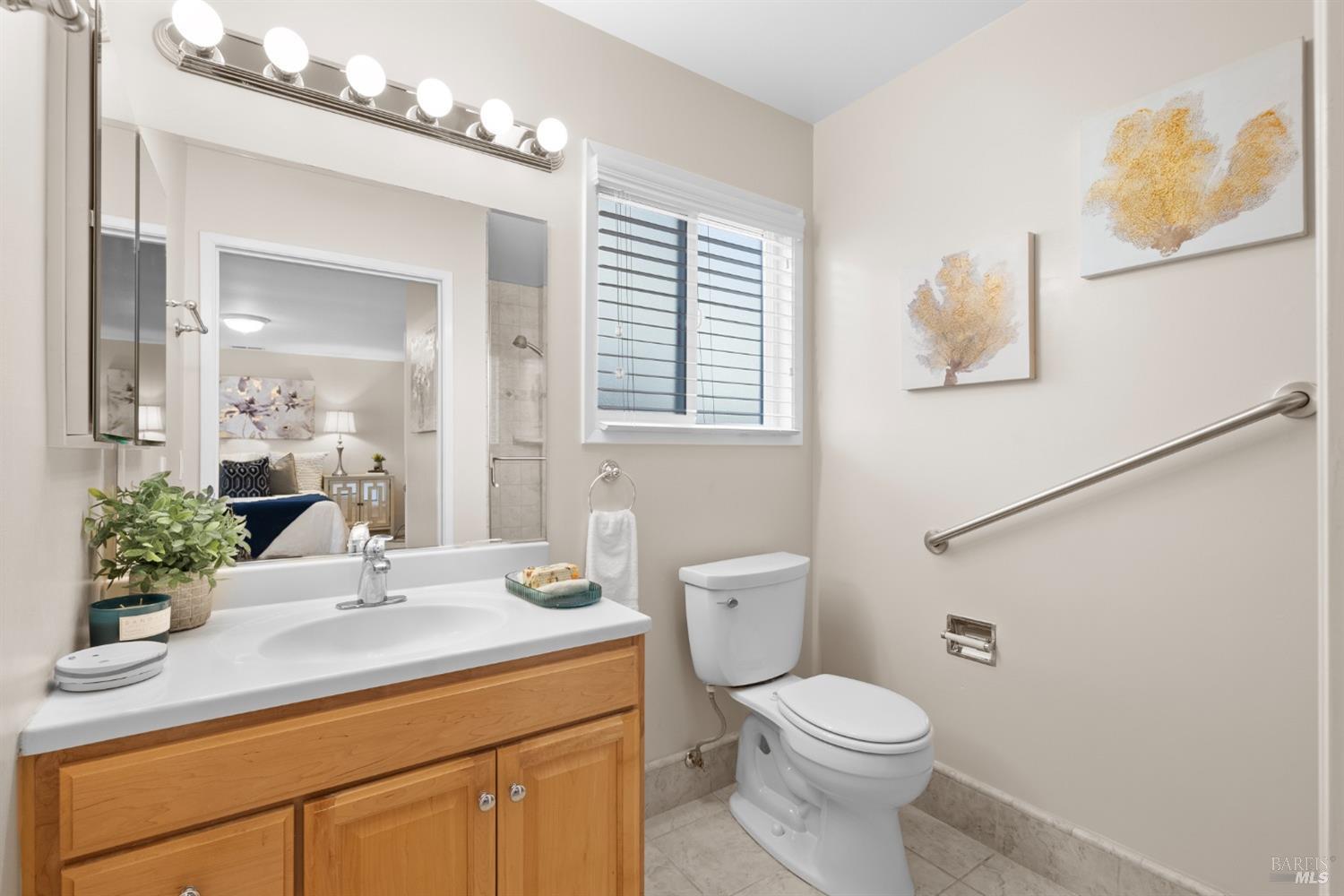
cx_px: 672
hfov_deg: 96.7
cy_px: 448
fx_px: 597
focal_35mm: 16
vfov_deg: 73.7
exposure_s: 1/40
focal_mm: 16
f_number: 8
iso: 400
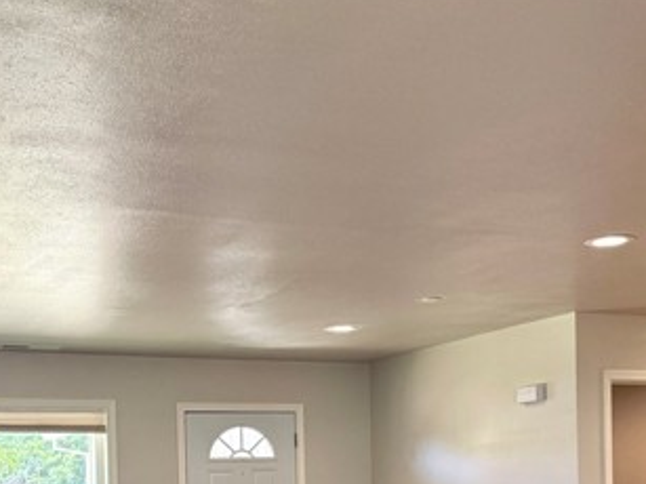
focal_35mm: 50
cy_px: 492
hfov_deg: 38.0
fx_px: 933
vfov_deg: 27.3
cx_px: 244
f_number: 1.78
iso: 200
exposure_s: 1/201
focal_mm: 6.76
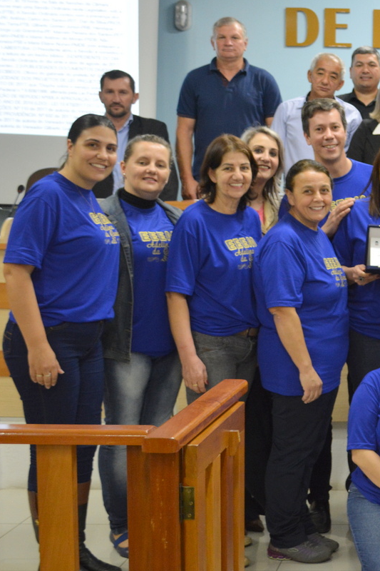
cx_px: 550
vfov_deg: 30.5
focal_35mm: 66
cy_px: 274
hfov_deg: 18.5
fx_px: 1045
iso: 900
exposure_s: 1/30
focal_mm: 22
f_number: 4
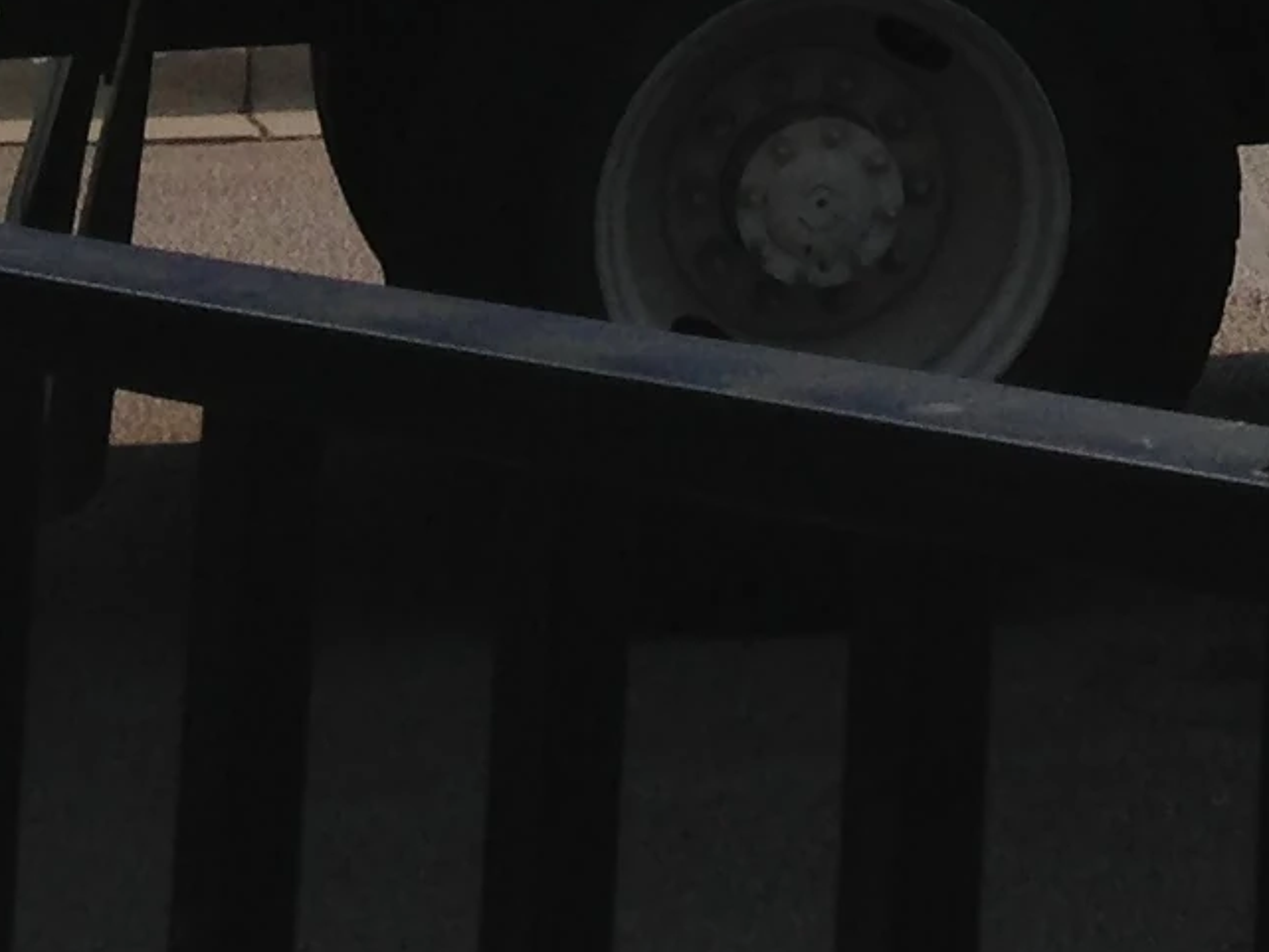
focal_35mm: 168
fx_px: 6160
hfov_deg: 11.3
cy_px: -1215
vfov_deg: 8.2
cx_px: 1859
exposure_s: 1/4184
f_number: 2.4
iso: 50
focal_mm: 4.13
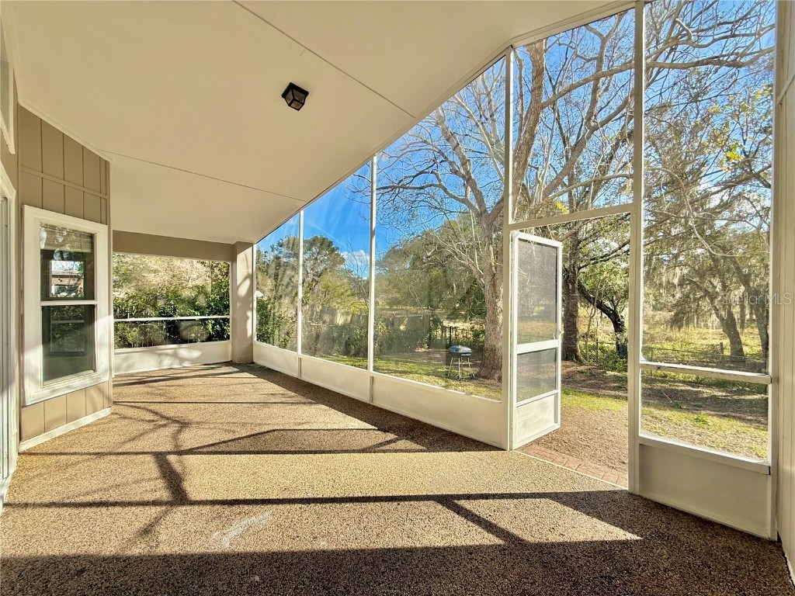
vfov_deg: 85.7
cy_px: 298
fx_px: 322
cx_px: 398
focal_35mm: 14
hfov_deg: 102.1
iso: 64
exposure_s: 1/619
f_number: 2.2
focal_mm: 2.22
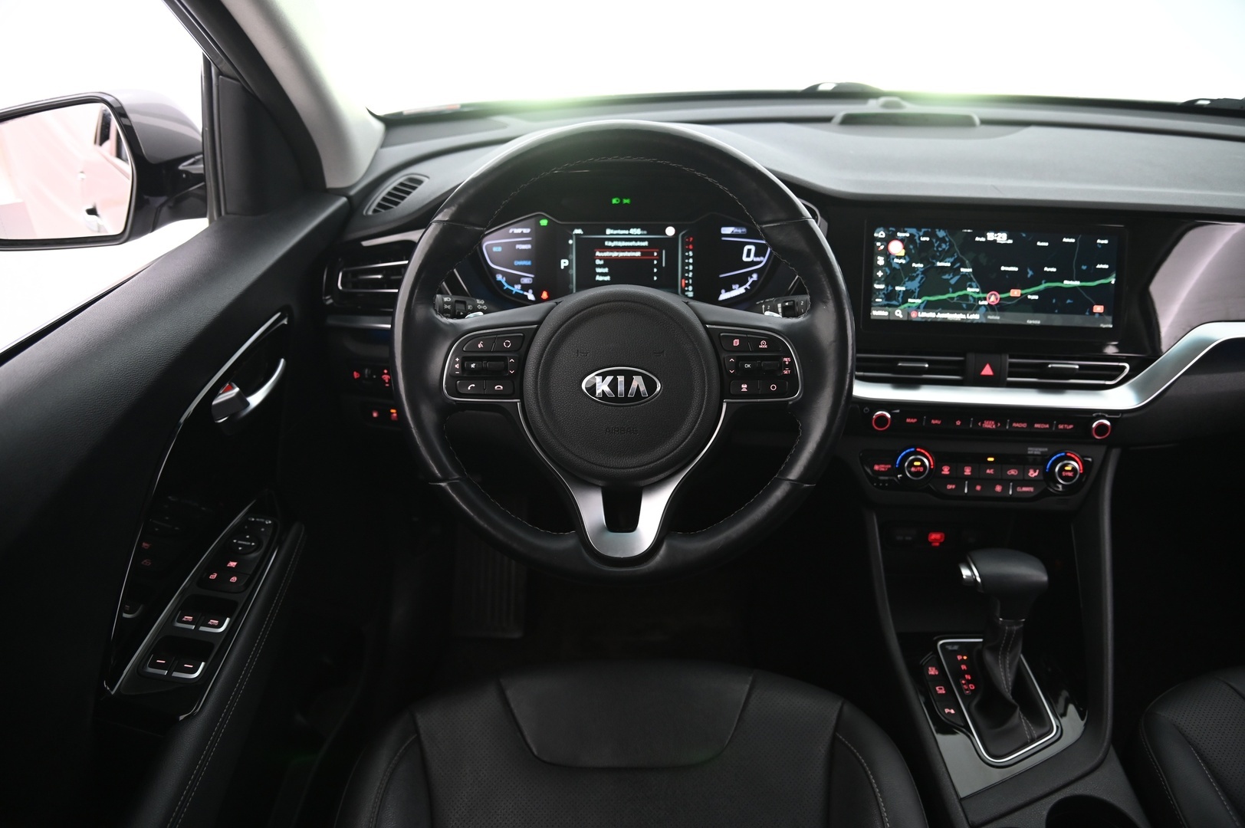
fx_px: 829
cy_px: 414
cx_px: 622
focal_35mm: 24
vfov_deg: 53.1
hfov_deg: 73.8
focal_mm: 24
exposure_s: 1/15
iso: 2000
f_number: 4
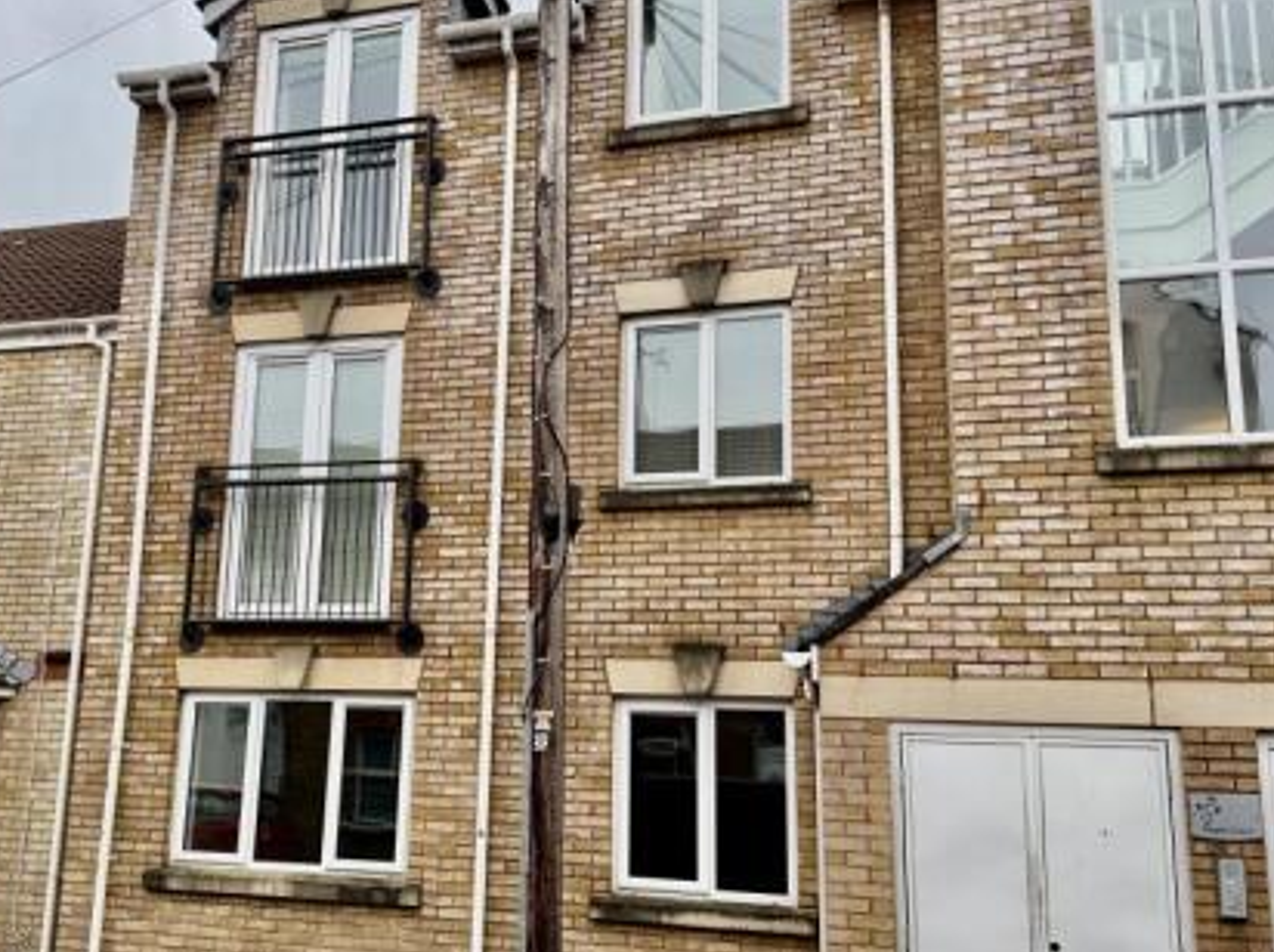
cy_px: 512
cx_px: 512
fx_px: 1250
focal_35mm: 34
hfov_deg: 53.6
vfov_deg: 41.7
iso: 80
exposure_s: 1/409
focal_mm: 6.76
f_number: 1.78
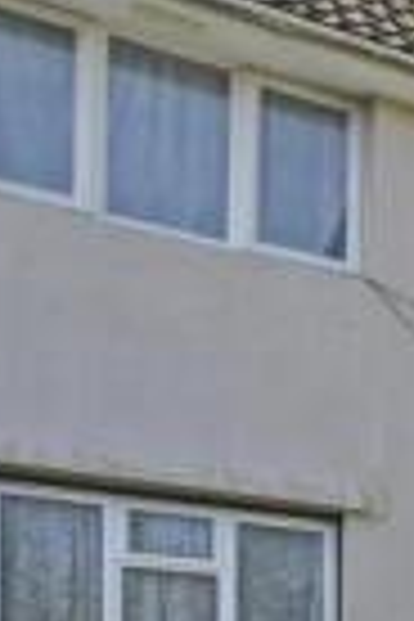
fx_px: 1225
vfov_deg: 24.4
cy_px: 830
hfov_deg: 11.2
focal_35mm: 71
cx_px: 1258
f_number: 8
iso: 160
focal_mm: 10
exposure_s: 1/200
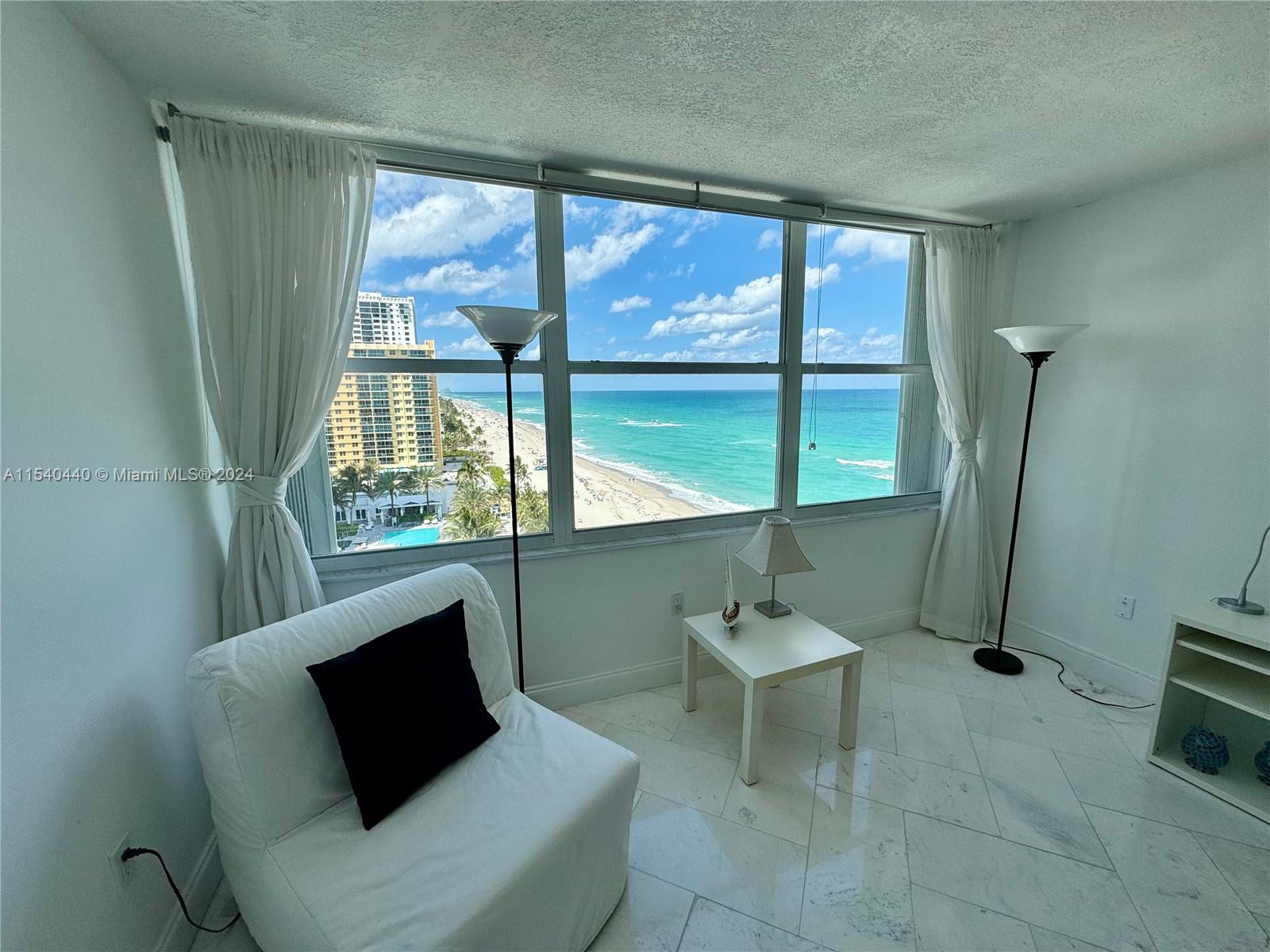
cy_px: 476
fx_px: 514
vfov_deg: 85.7
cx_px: 635
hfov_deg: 102.1
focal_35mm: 14
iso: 50
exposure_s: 1/1789
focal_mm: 2.22
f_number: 2.2
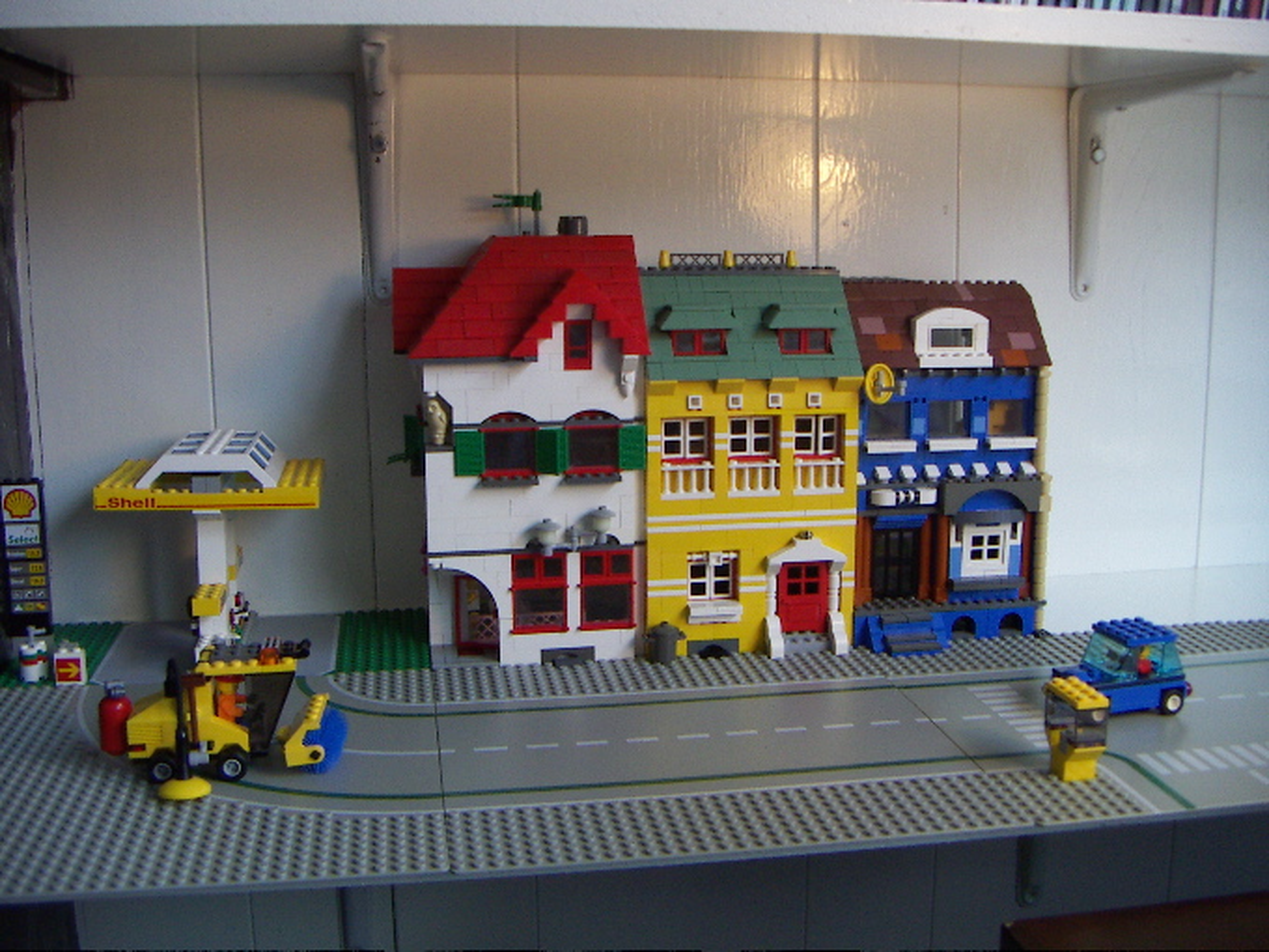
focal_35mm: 36
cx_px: 634
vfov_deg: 39.7
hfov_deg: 51.4
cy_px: 476
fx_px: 1320
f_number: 2.8
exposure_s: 1/50
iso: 100
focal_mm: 4.7
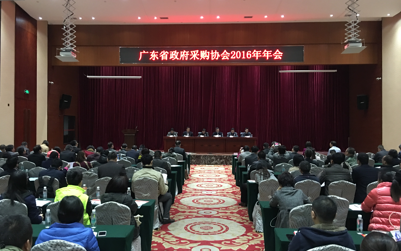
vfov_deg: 40.6
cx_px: 199
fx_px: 339
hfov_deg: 61.2
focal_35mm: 31
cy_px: 126
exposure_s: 1/8
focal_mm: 4.15
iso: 125
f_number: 2.2
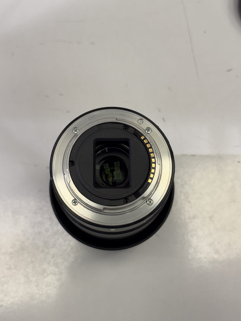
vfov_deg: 36.8
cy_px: 160
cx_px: 120
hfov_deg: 28.0
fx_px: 483
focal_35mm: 52
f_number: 1.6
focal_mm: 5.96
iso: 40
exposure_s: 1/100
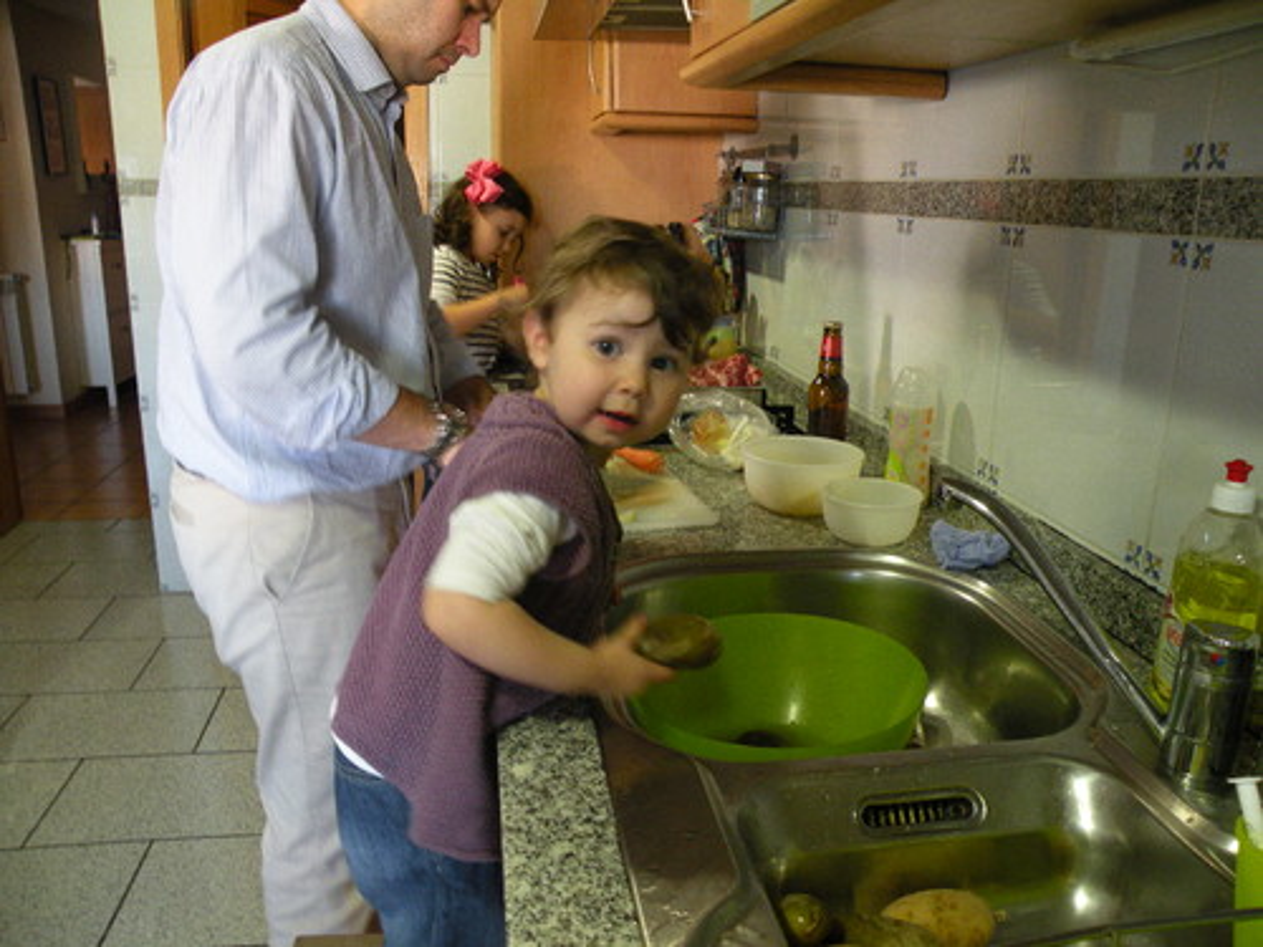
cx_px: 632
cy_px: 474
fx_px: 985
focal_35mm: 27
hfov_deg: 65.3
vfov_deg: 51.4
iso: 217
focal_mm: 4.7
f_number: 2.8
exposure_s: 1/8.2
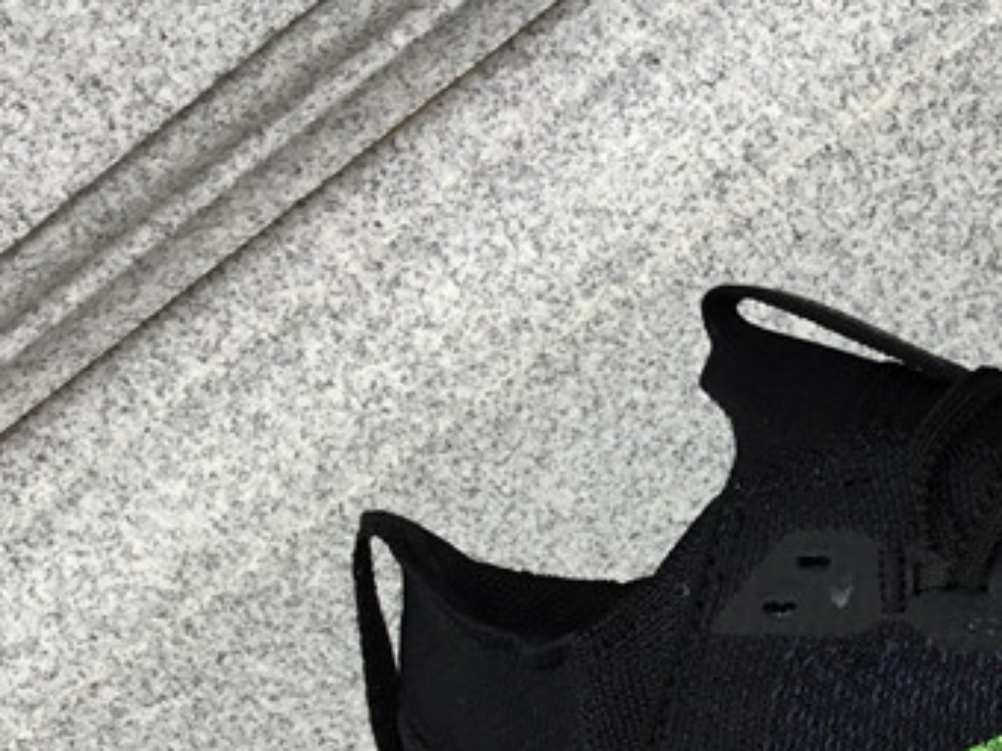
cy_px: 688
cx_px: 1191
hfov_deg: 22.1
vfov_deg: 17.7
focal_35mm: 82
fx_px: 2374
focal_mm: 3.3
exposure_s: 1/159
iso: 25
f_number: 2.4
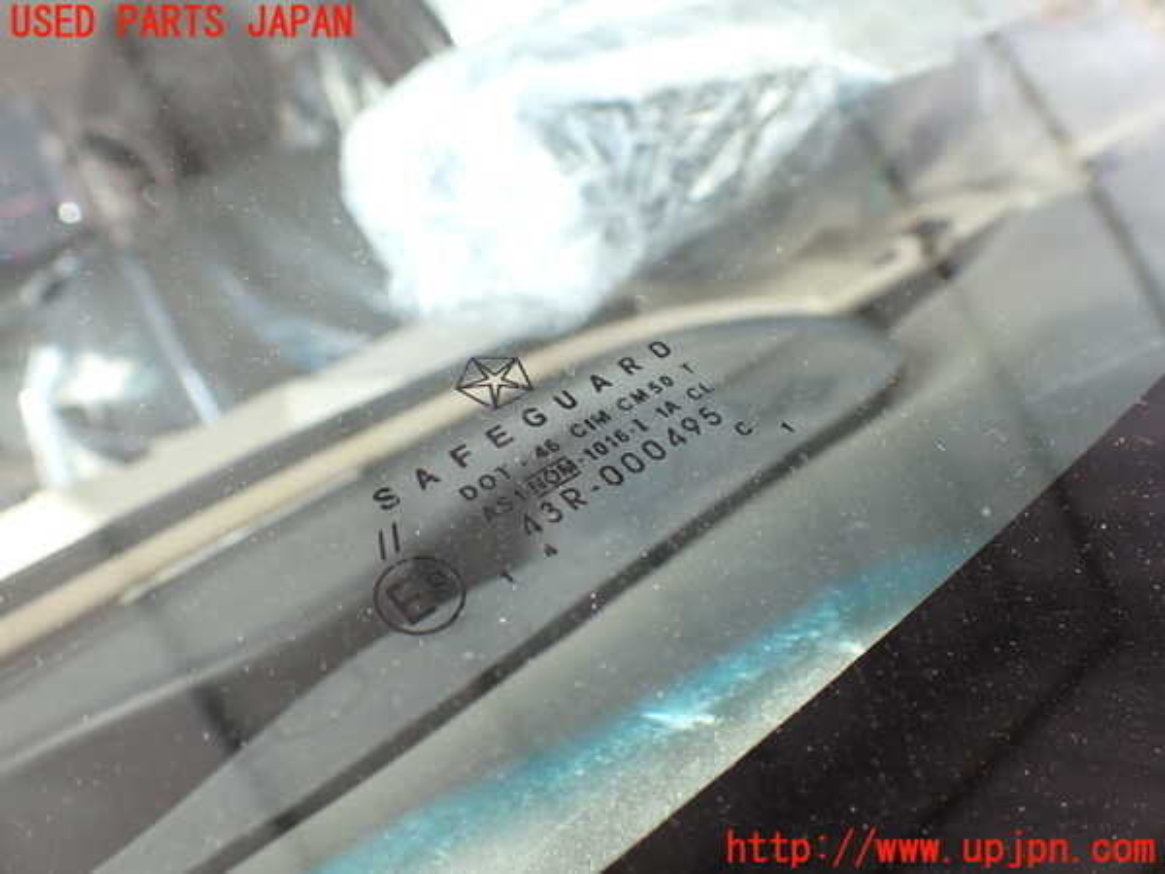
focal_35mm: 30
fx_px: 1010
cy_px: 437
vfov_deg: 46.8
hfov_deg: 60.0
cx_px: 582
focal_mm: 5.4
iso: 125
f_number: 2.3
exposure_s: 1/125
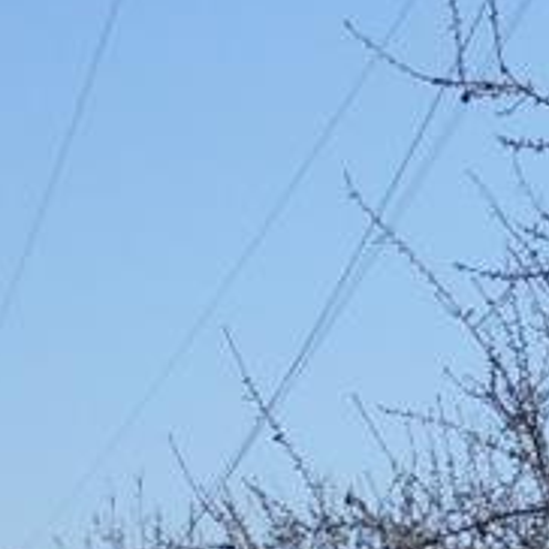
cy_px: 793
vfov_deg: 9.4
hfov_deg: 9.2
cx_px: 983
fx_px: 3266
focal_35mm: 182
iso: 80
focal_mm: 4.5
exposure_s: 1/1250
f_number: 3.2
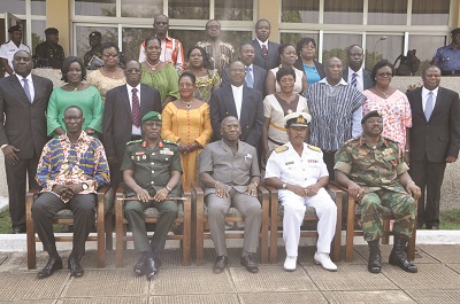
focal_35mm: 45
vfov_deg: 29.7
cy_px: 152
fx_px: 574
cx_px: 230
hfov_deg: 43.7
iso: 640
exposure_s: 1/320
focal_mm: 30
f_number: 9
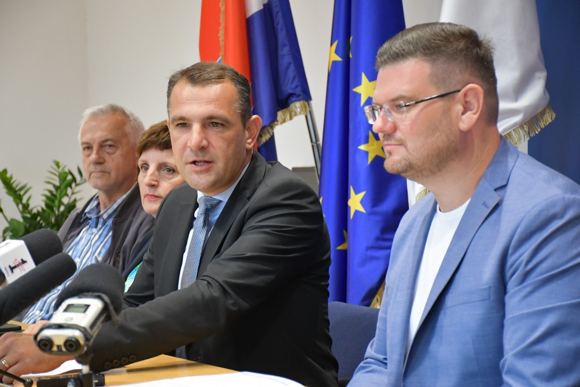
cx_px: 290
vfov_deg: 13.0
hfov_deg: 19.5
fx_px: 1692
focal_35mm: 105
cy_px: 194
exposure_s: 1/125
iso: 4000
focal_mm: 70
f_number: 5
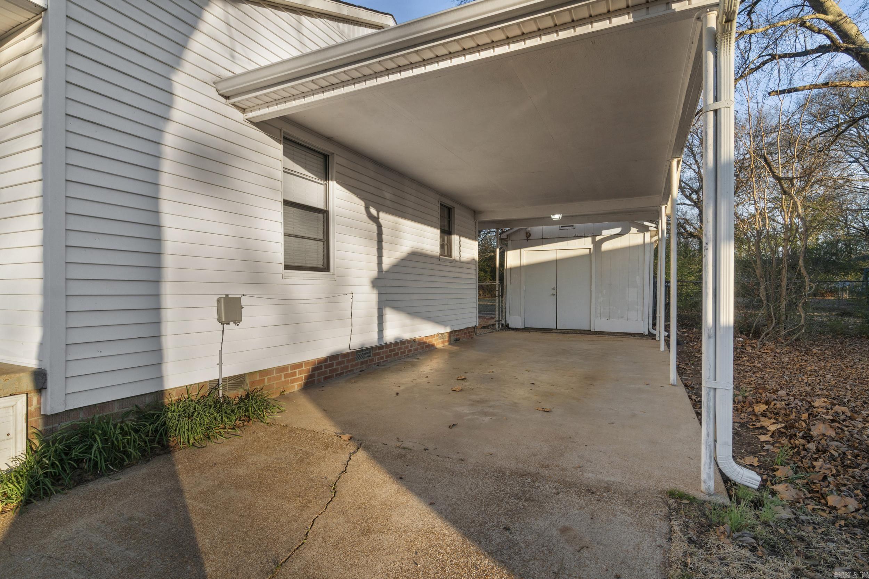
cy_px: 290
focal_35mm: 18
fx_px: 434
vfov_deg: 67.4
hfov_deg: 90.0
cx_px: 434
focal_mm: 12
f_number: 9
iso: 250
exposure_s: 1/160
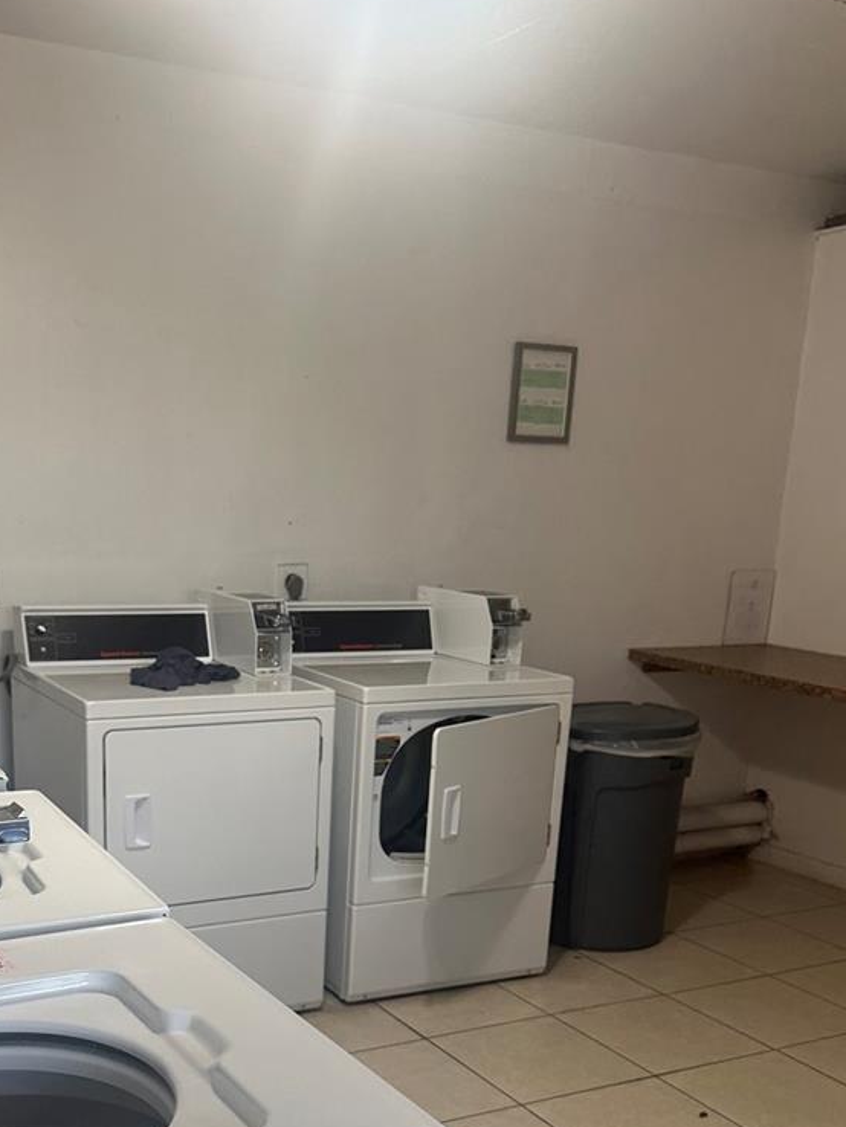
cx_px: 263
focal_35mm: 39
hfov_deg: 36.4
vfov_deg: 46.2
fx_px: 1270
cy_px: 844
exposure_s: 1/120
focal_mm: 6.86
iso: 160
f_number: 1.78
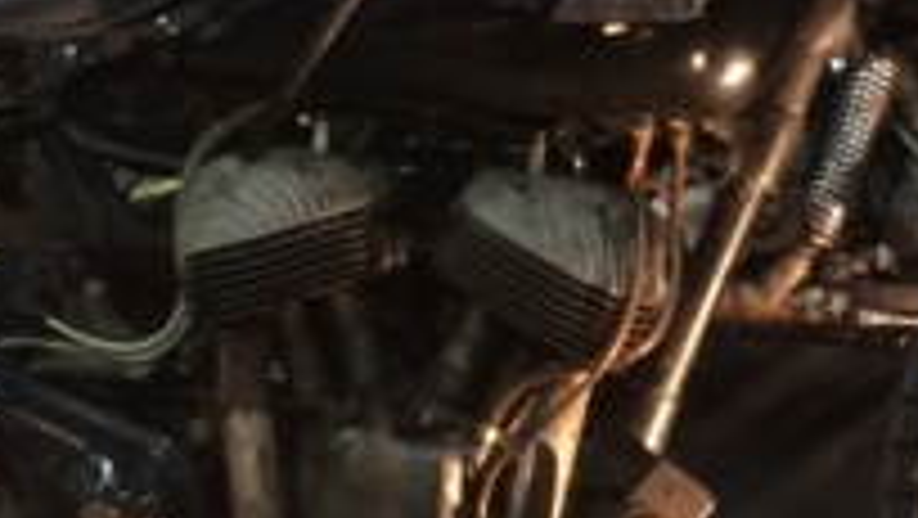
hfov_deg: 17.3
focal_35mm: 124
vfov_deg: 9.8
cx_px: 472
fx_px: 3020
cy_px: 221
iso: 160
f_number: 2.2
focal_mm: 4.15
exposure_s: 1/30
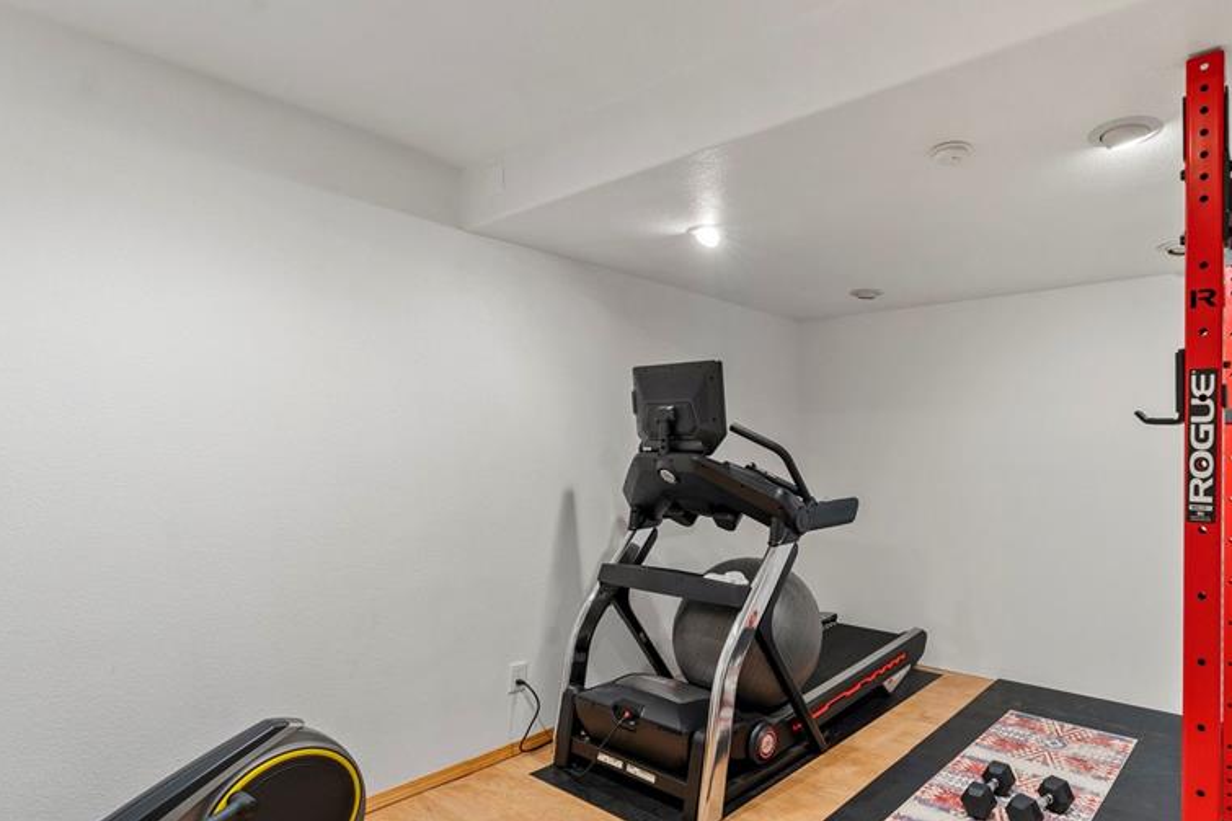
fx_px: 650
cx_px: 793
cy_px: 439
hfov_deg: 84.7
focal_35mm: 19
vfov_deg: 64.5
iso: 500
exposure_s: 2
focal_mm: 14
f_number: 8
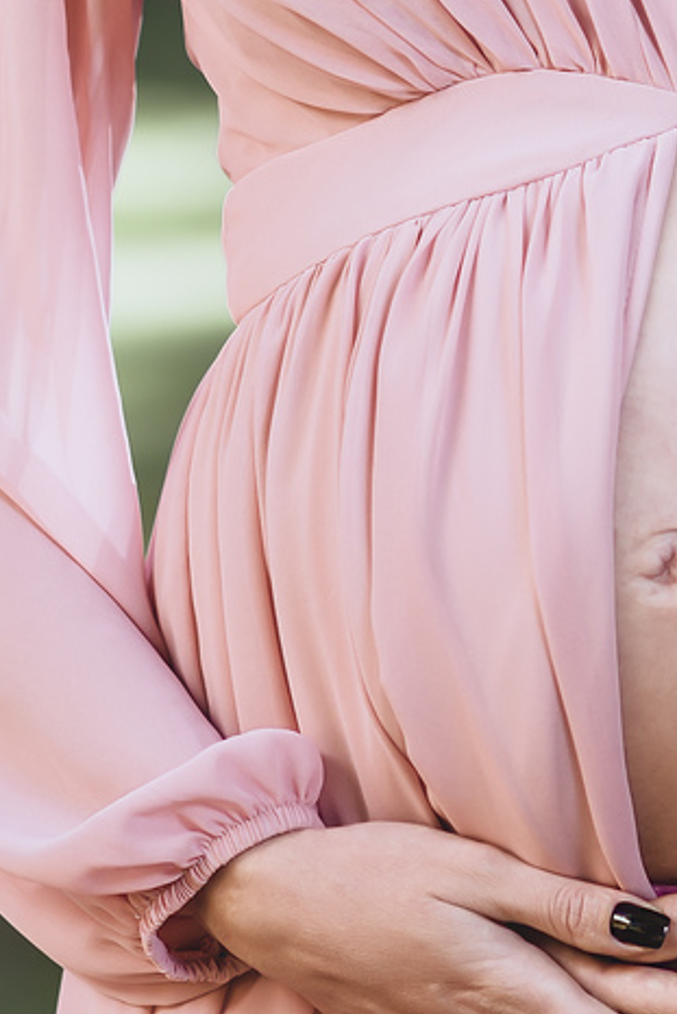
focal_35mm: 328
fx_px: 9245
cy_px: -453
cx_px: 636
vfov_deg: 6.2
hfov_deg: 4.2
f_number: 2.5
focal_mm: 85
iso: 50
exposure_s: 1/160
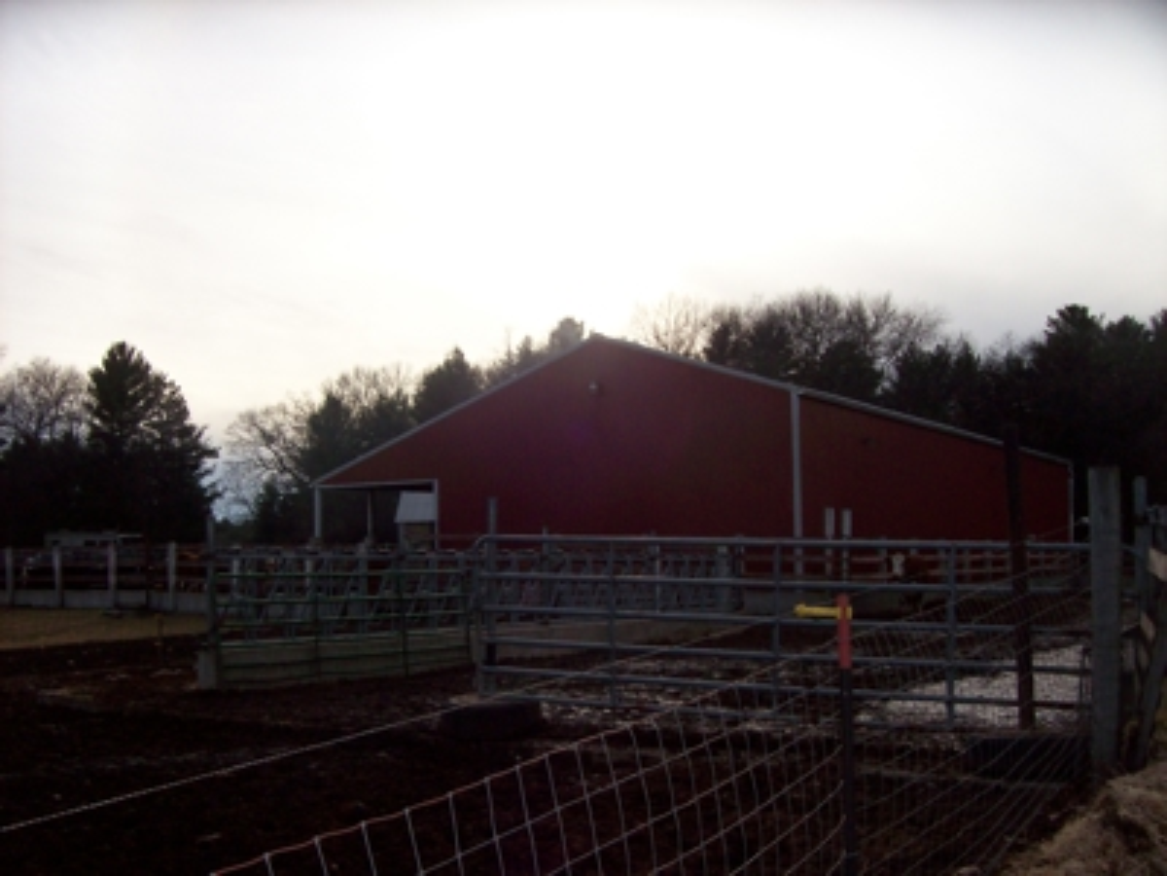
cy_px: 438
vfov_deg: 39.7
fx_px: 1214
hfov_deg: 51.4
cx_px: 584
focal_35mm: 36
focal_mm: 6
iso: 80
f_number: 4.8
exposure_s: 1/668
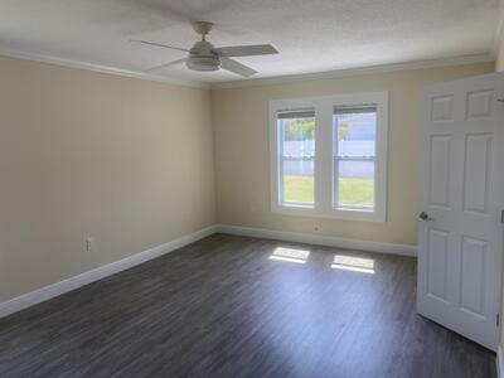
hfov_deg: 67.3
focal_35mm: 26
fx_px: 379
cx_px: 252
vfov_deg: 53.1
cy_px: 189
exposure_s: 1/122
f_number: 1.8
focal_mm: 4.25
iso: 32
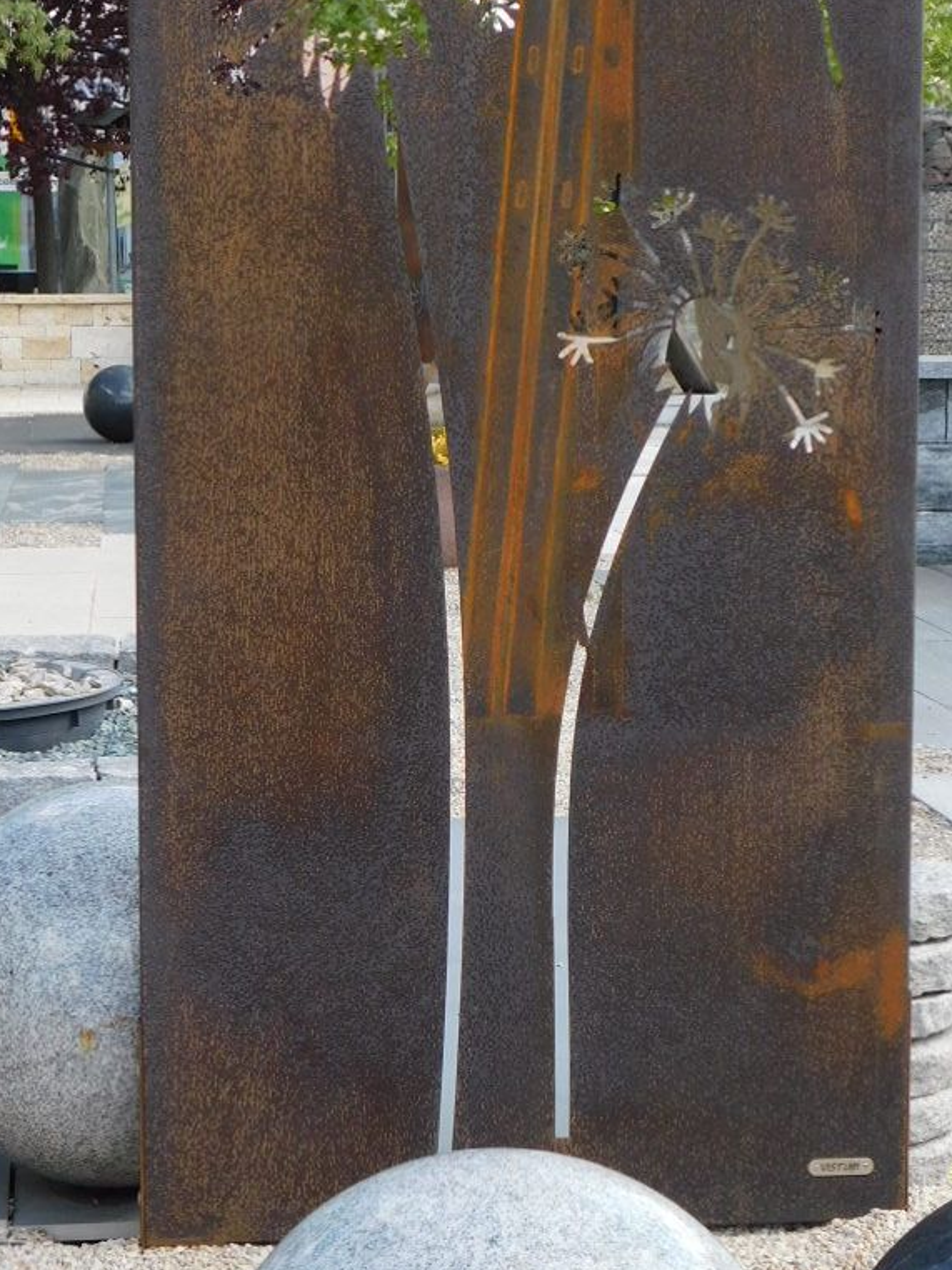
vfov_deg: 23.3
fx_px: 3082
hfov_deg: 17.6
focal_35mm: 84
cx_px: 487
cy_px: 757
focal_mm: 7.1
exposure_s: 1/250
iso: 125
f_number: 3.6
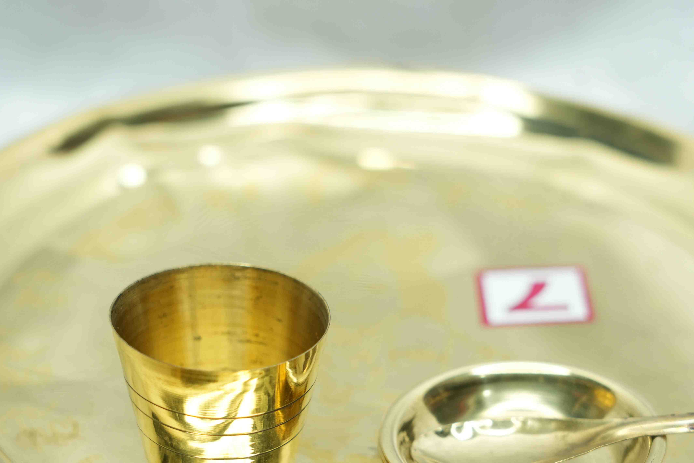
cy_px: 325
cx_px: 380
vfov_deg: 13.0
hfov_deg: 19.5
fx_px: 2024
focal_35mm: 105
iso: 320
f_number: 5.6
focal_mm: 64
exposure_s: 1/80
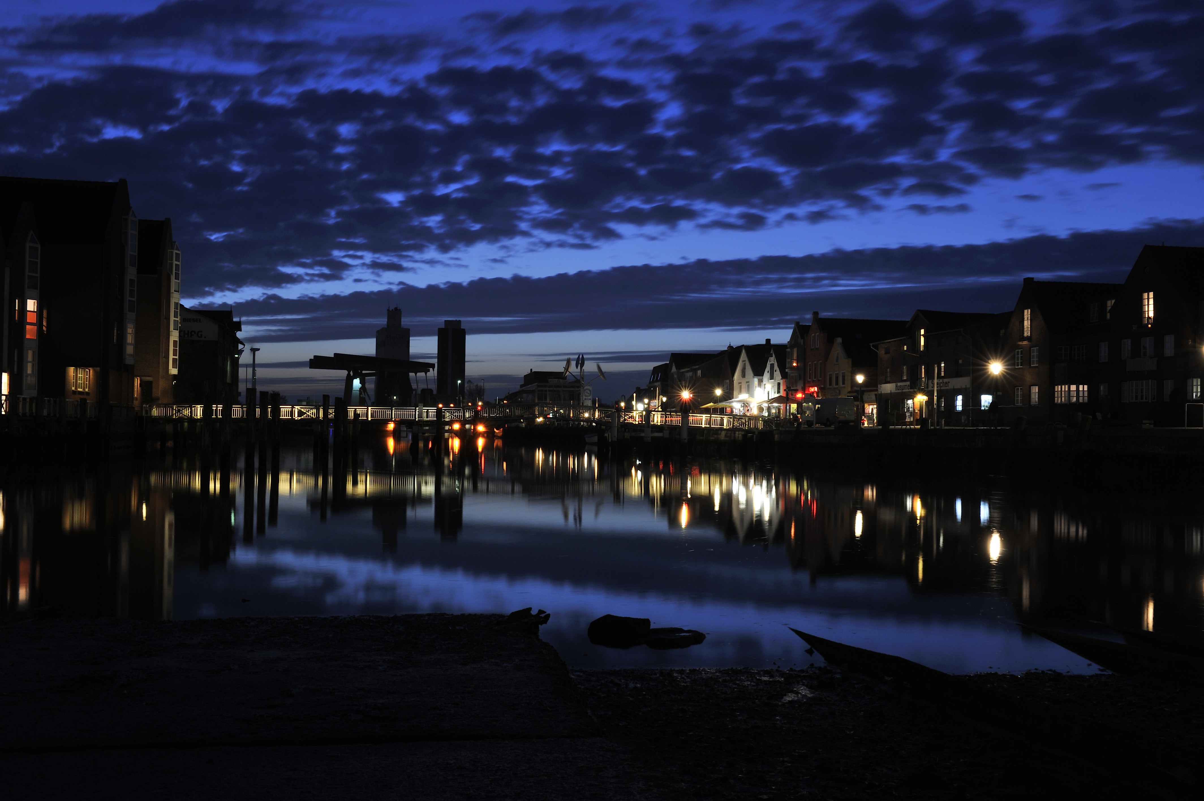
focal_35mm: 35
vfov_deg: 37.8
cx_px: 602
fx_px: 1170
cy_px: 400
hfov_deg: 54.5
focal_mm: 35
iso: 200
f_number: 16
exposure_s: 8
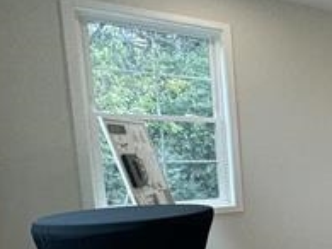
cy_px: 198
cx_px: 528
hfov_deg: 26.2
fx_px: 441
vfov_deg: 30.7
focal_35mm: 46
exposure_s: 1/120
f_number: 2.2
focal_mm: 2.22
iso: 100
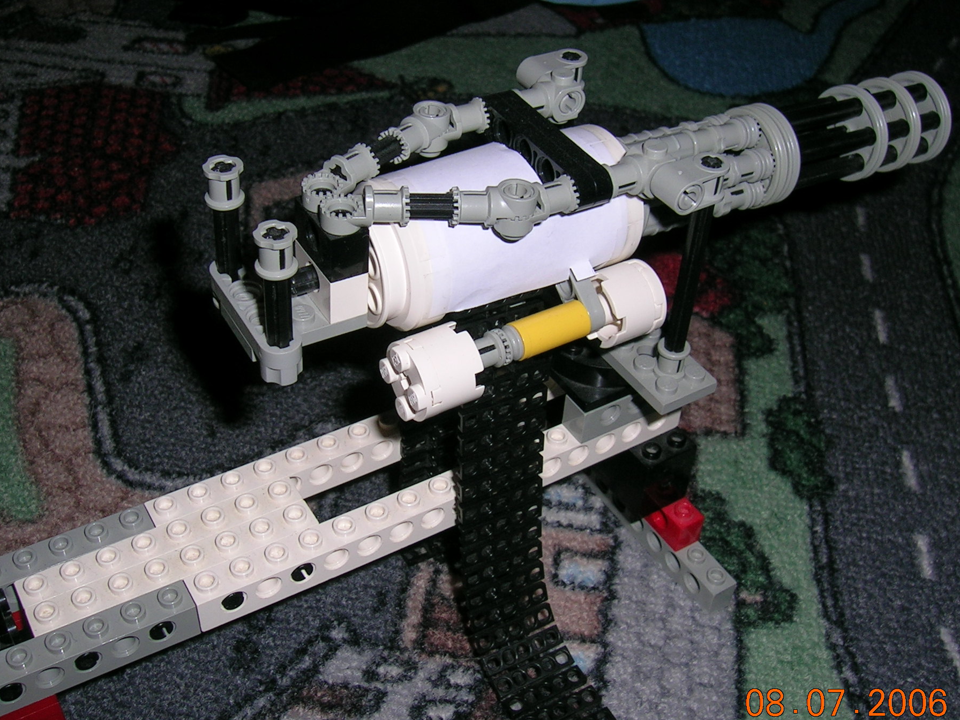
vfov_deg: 36.0
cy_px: 377
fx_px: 1109
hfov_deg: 46.8
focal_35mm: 40
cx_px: 475
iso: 50
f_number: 4.8
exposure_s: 1/60.1
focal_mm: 5.4
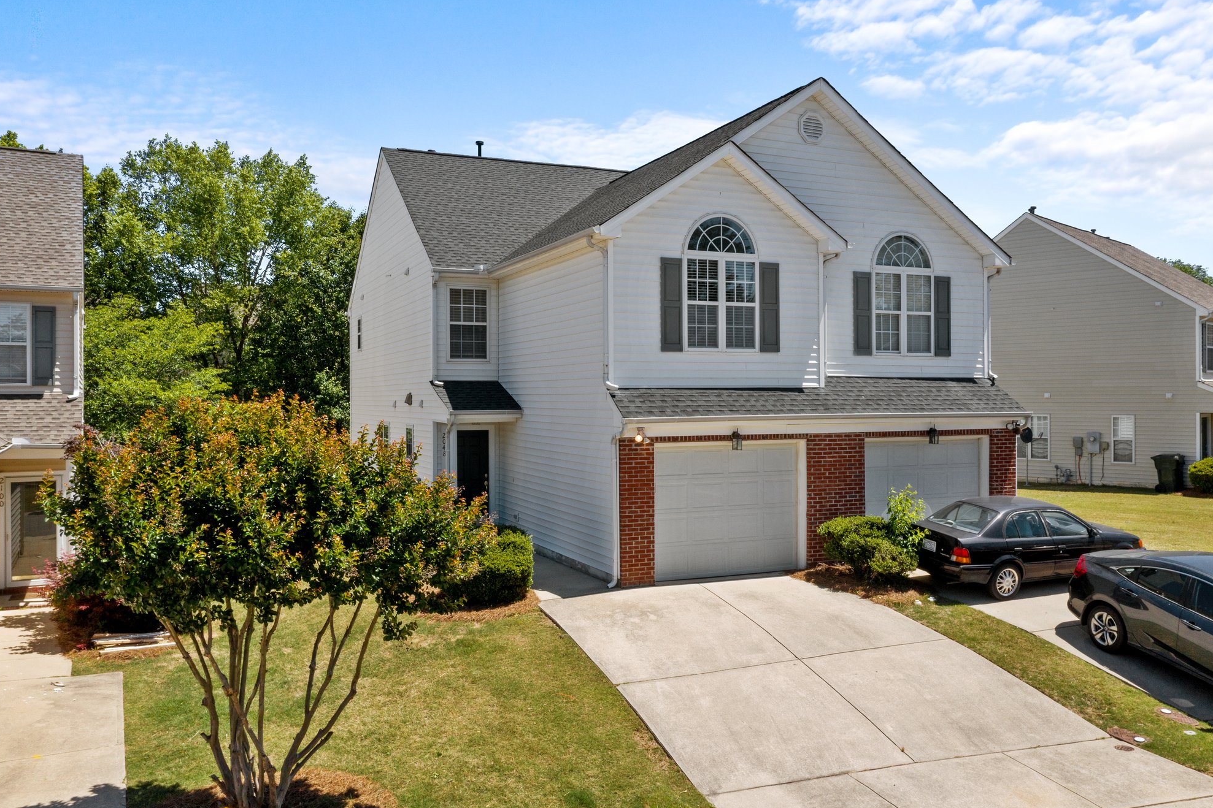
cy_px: 406
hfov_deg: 63.7
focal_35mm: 29
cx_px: 620
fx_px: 977
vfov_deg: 45.0
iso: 100
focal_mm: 10.26
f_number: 8
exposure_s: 1/320
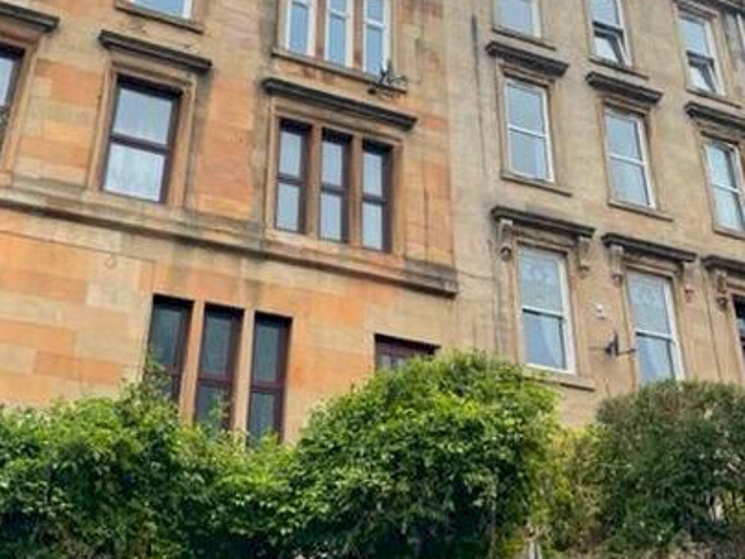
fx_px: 968
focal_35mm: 45
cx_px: 343
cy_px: 169
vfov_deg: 31.8
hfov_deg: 42.0
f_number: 1.6
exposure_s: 1/1078
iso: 32
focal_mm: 5.1
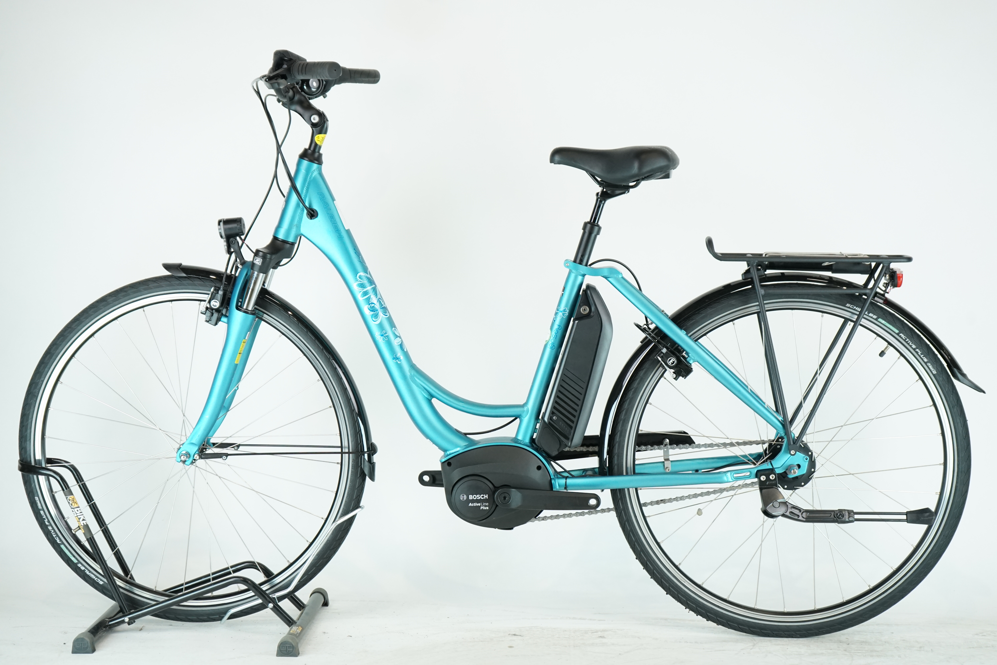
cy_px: 332
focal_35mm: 63
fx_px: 1745
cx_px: 498
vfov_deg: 21.6
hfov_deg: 31.9
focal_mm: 63
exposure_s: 1/200
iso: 1600
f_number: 5.6
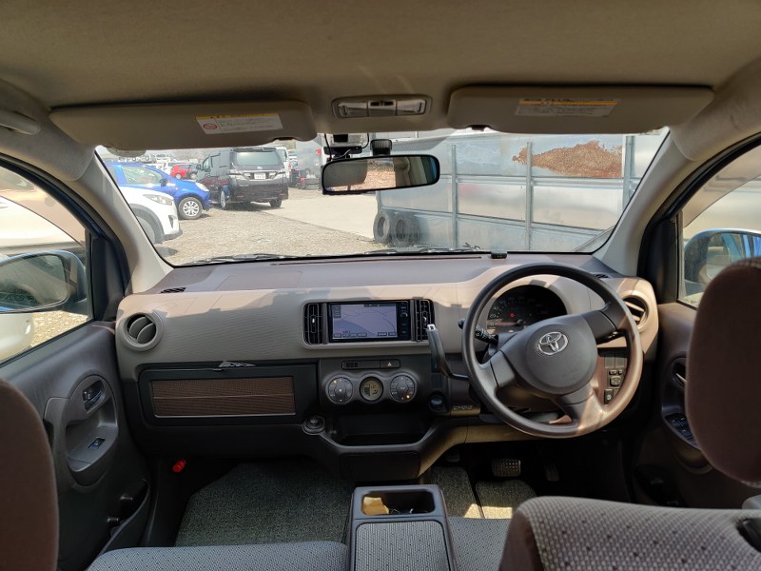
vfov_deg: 51.4
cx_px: 380
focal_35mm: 27
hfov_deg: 65.3
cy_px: 286
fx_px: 594
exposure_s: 1/303
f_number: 1.65
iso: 100
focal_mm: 4.75
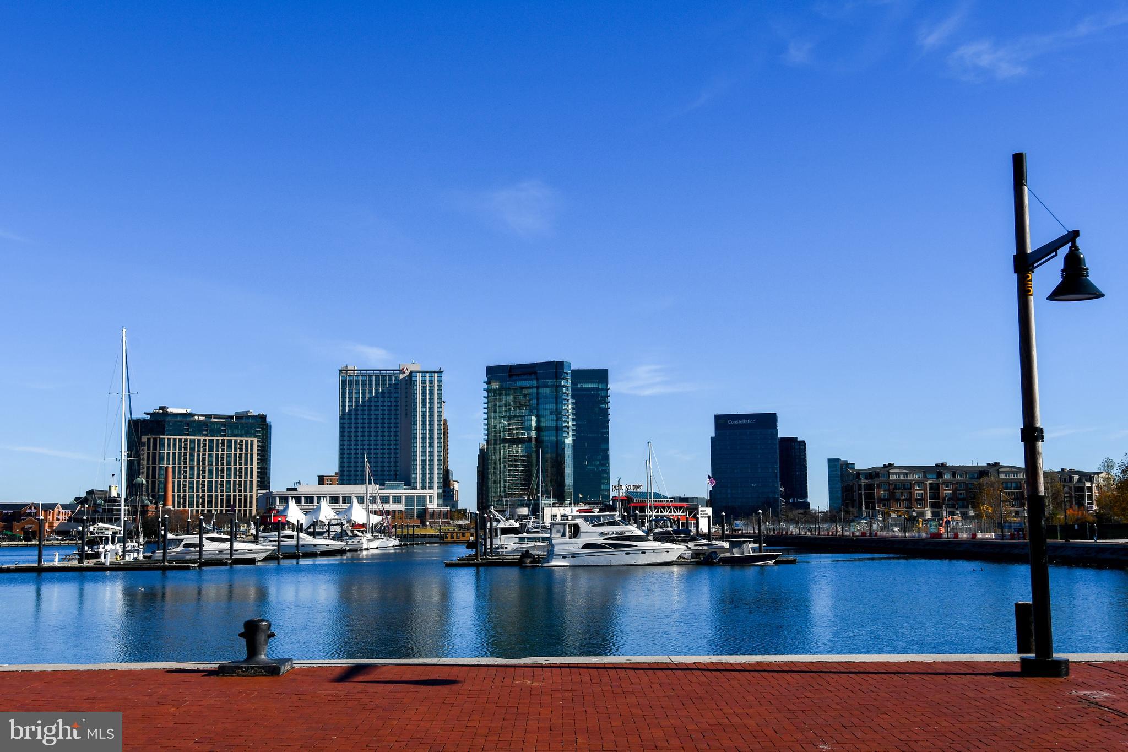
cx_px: 564
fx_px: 1128
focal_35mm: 36
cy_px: 376
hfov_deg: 53.1
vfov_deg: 36.9
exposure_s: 1/400
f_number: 10
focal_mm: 24
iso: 100
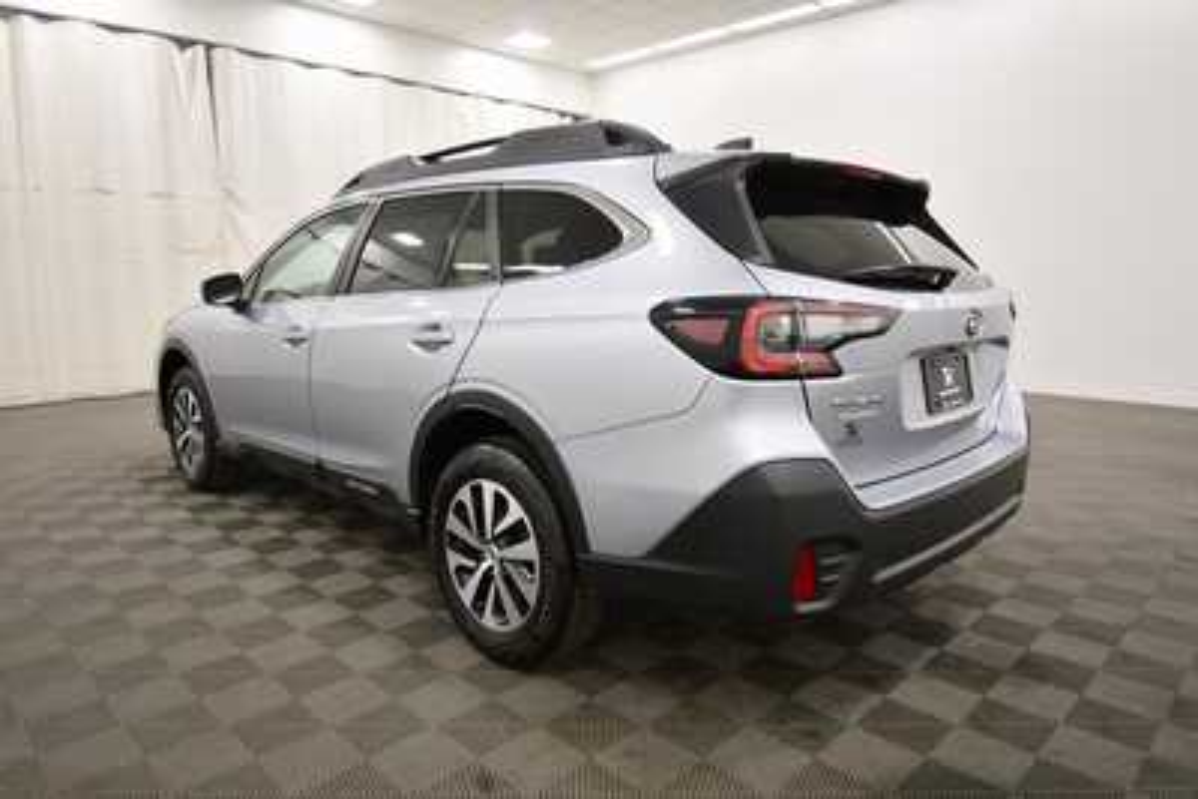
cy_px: 400
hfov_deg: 78.6
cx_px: 599
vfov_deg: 57.3
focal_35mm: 22
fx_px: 732
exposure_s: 1/125
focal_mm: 15
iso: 800
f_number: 5.3
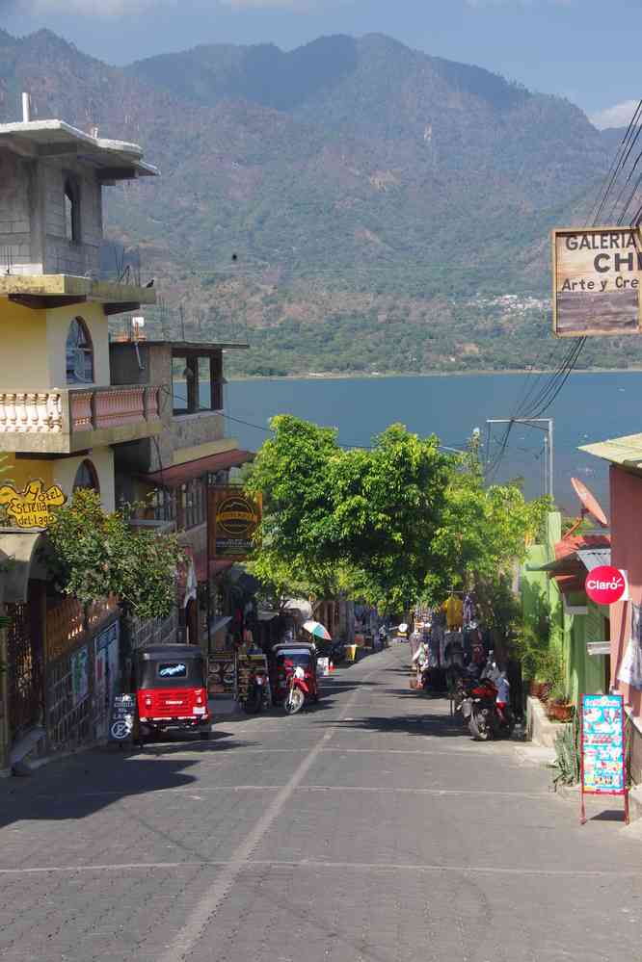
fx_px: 1557
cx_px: 321
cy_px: 481
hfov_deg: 23.3
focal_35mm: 58
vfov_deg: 34.4
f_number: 11
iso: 200
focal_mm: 38.8
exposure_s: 1/60
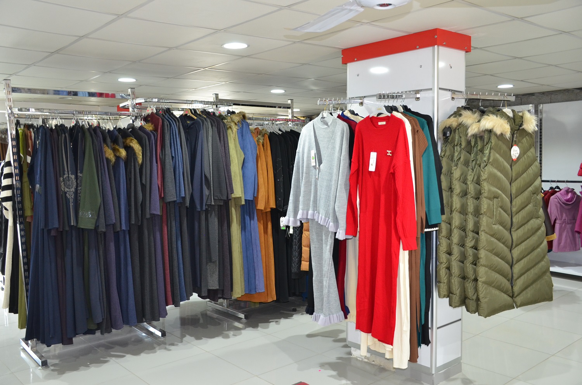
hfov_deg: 57.3
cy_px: 192
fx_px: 532
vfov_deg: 39.8
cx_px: 291
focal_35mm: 33
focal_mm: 22
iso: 800
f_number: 3.5
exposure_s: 1/60
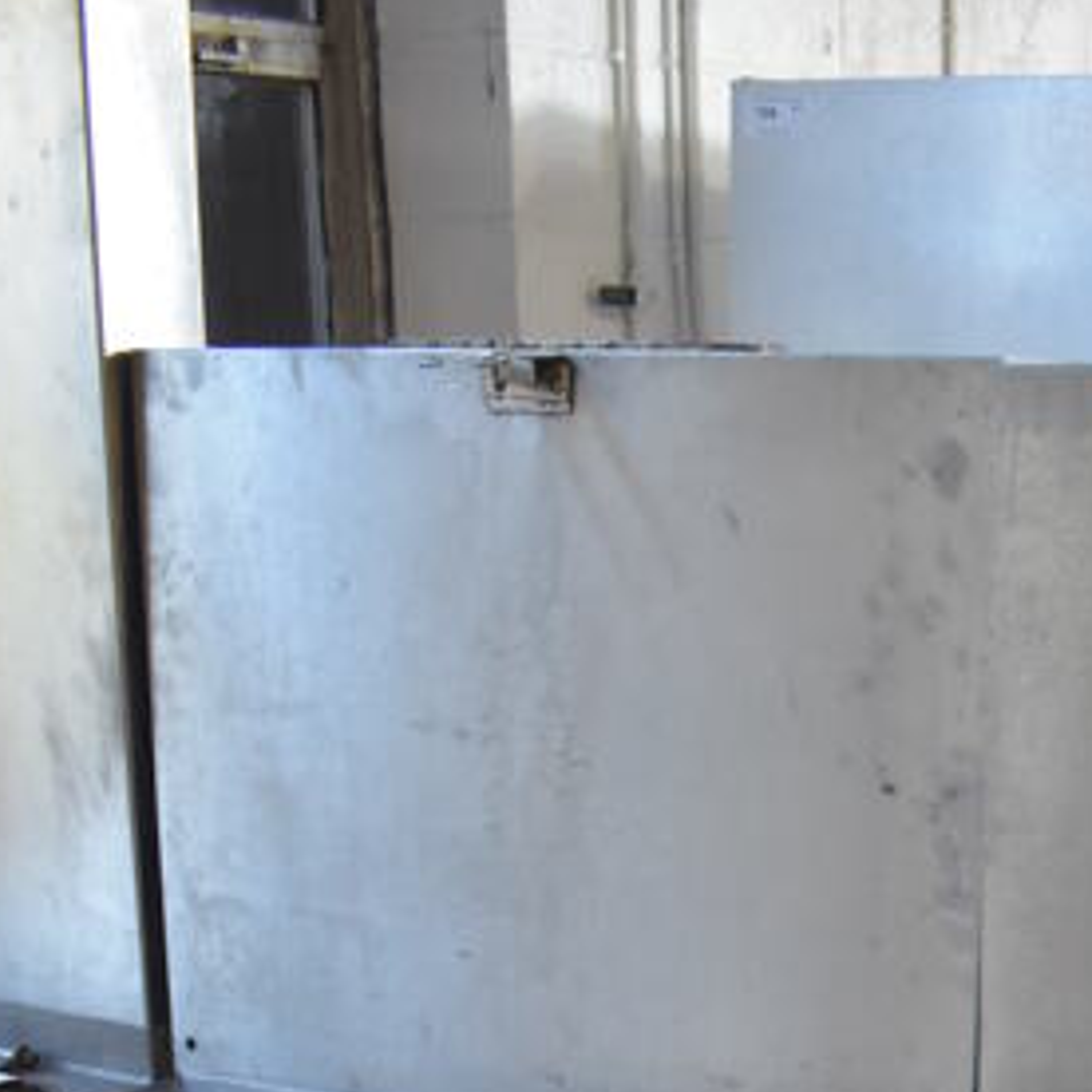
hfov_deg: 22.0
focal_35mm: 76
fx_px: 2712
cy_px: 1786
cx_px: 1056
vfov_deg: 19.0
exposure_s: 1/125
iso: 1400
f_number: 3.5
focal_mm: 18
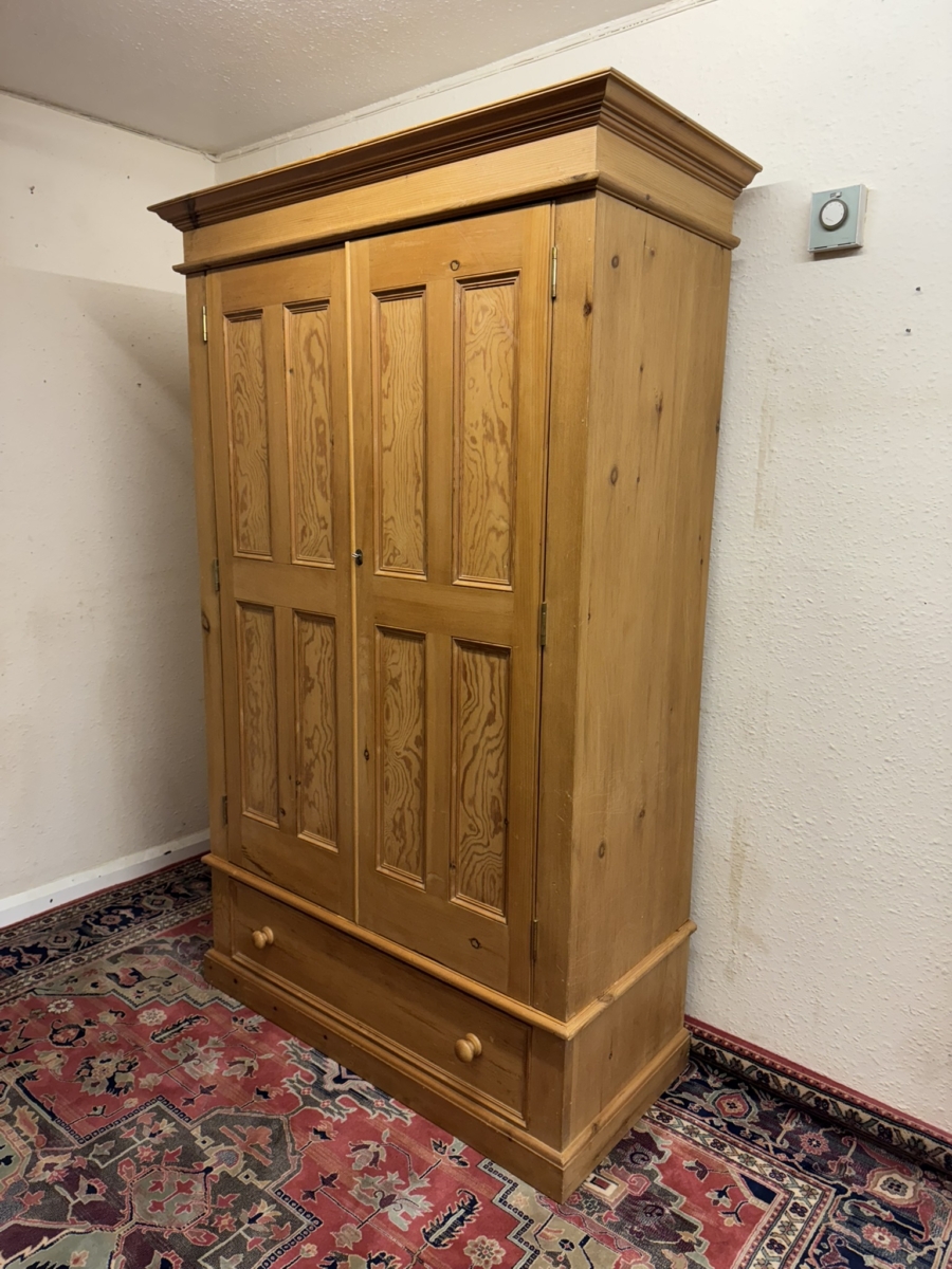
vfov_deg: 71.6
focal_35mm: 24
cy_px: 634
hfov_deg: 56.8
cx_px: 476
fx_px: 880
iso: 160
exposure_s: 1/100
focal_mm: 6.76
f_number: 1.78
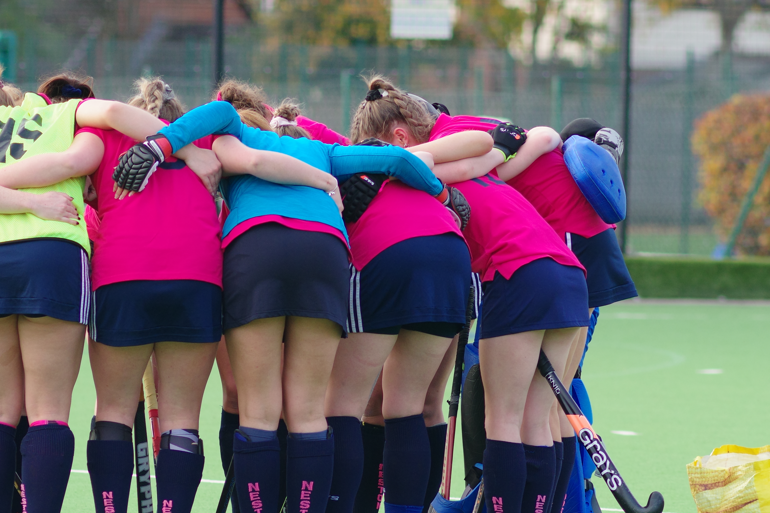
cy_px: 364
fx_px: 12747
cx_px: 204
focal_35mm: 596
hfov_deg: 3.5
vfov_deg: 2.3
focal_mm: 200
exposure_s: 1/400
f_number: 4
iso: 400
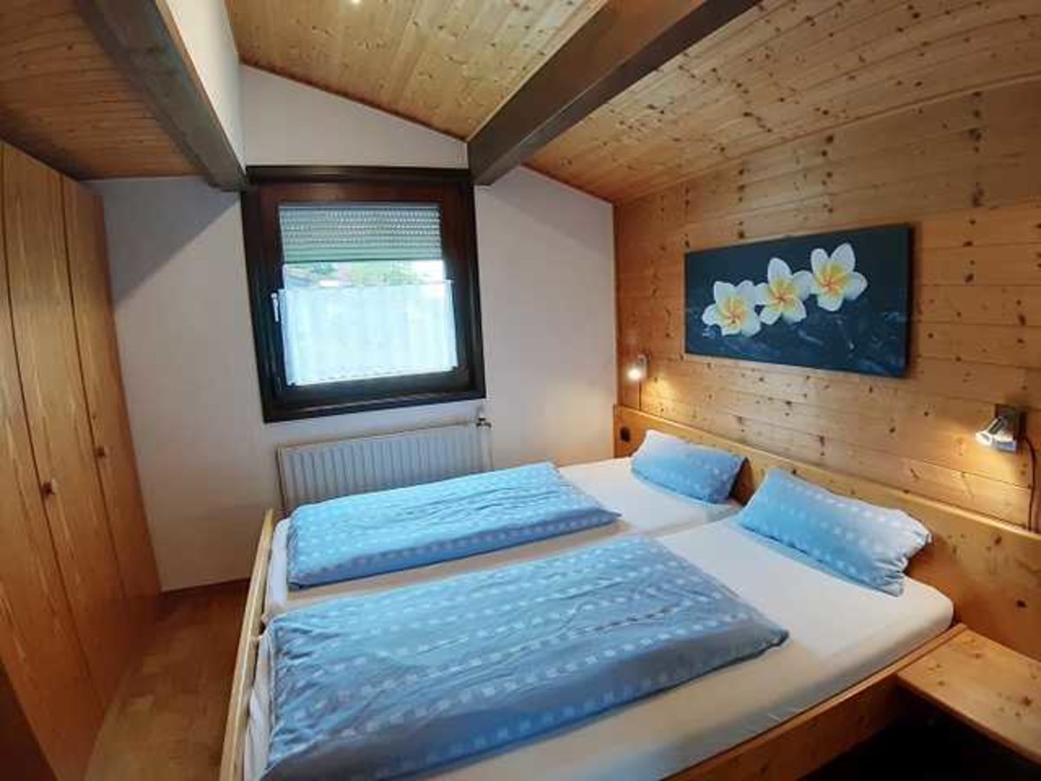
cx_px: 520
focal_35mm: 18
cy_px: 390
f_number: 2.4
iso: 80
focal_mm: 1.87
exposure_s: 1/25
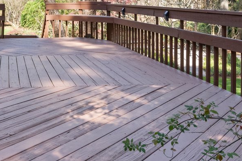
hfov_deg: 35.8
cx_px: 23
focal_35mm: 52
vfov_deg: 24.5
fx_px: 350
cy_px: -9
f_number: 7.1
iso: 400
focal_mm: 15
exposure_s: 1/160
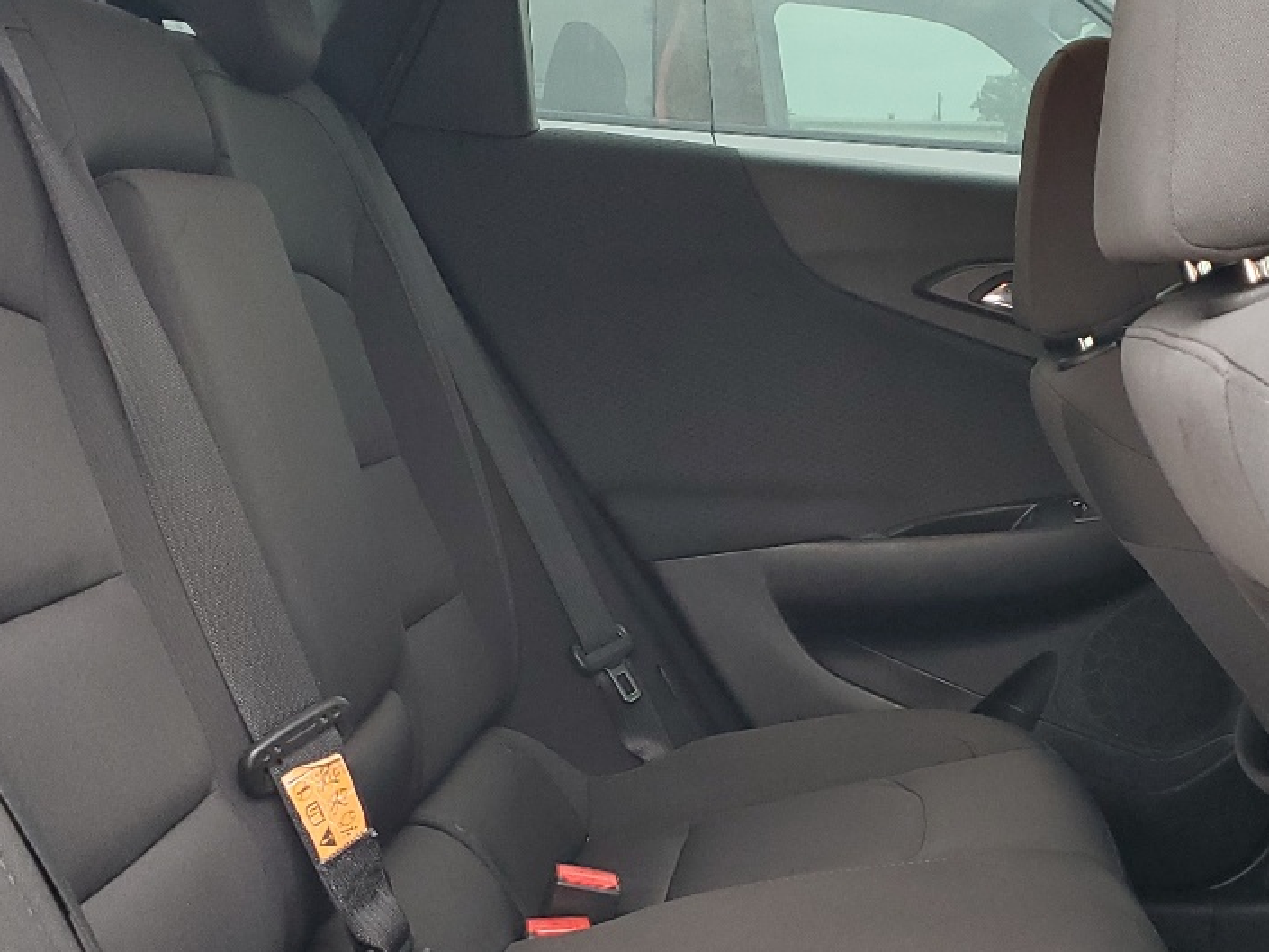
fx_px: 2163
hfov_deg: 32.5
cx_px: 817
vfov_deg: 24.6
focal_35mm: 59
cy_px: 669
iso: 88
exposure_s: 1/120
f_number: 1.5
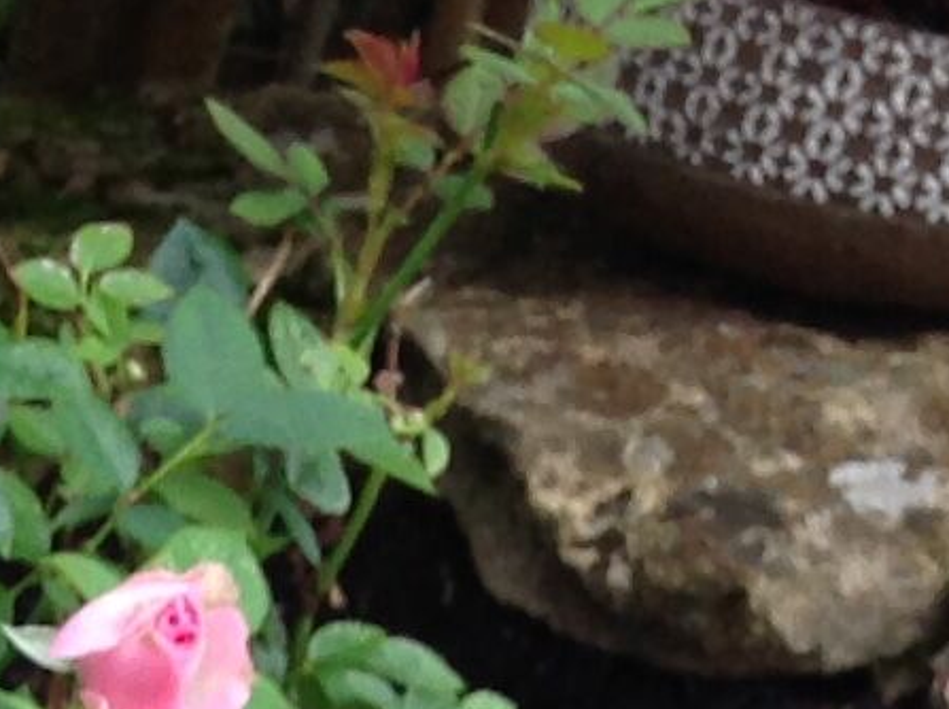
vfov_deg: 6.9
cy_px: 1728
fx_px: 5558
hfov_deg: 9.1
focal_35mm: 203
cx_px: -970
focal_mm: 4.28
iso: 64
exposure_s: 1/20
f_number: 2.4
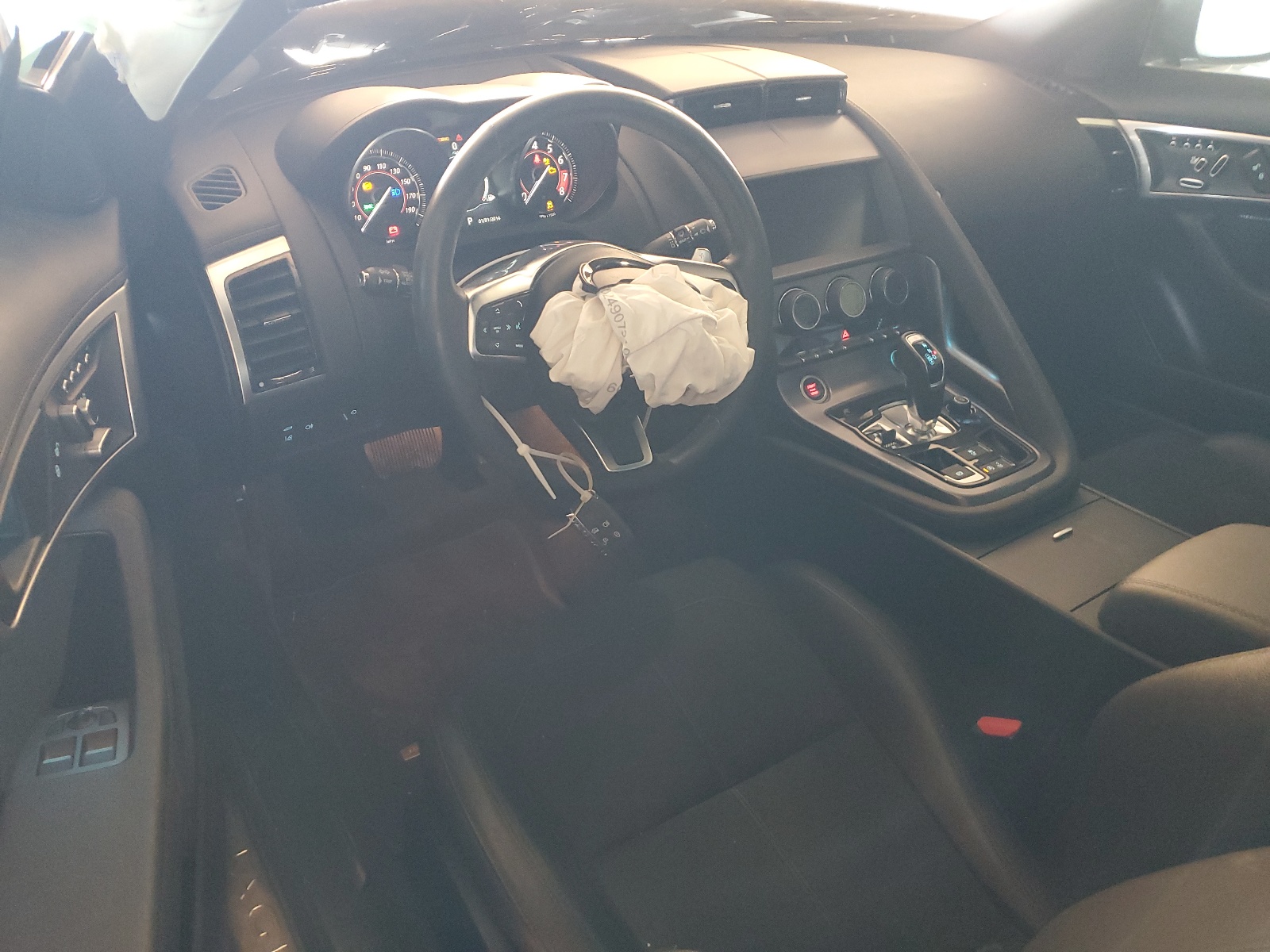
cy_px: 476
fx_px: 954
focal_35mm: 26
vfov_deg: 53.1
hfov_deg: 67.3
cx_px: 635
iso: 301
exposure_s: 1/17
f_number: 1.5
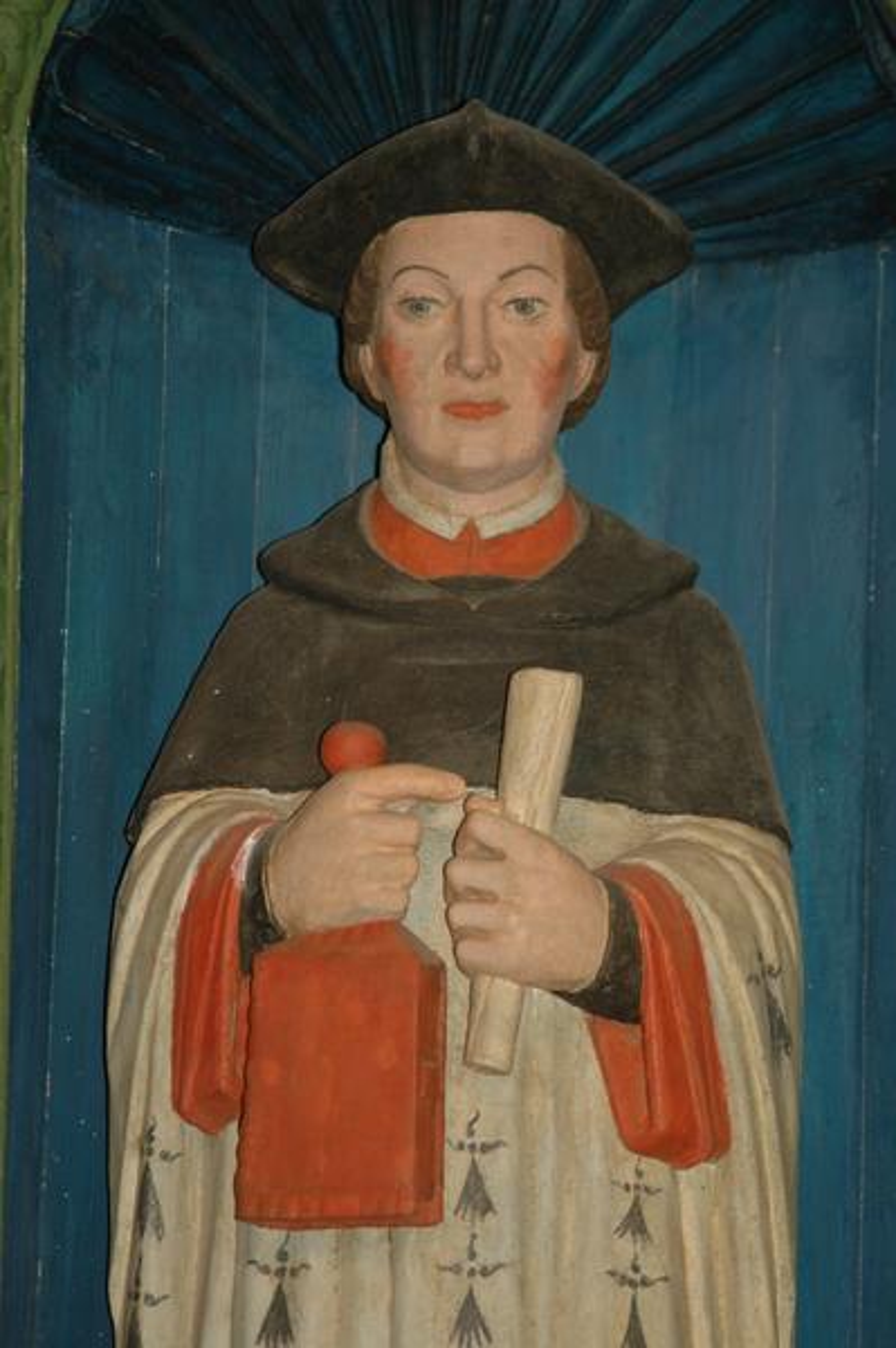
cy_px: 674
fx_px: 6170
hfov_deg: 8.3
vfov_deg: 12.5
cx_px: 448
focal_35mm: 165
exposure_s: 1/60
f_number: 4.2
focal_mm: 110
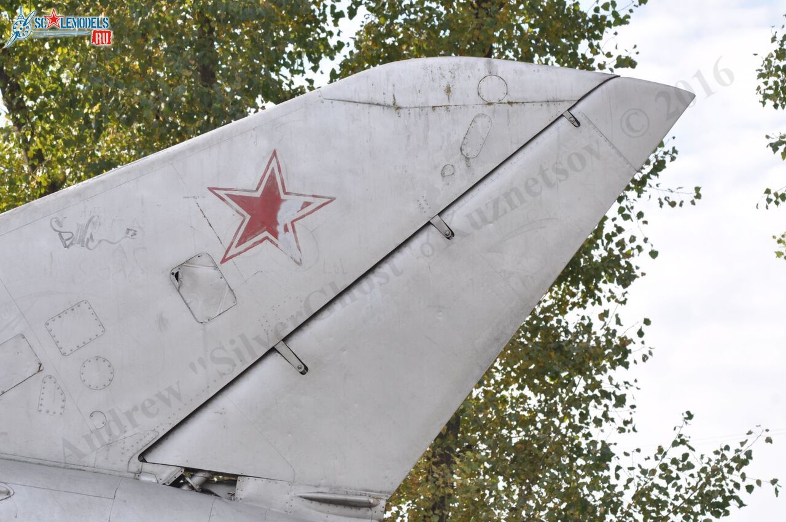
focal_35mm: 188
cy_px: 261
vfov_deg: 7.3
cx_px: 393
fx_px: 4089
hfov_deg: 11.0
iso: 200
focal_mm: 125
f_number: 8
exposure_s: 1/200
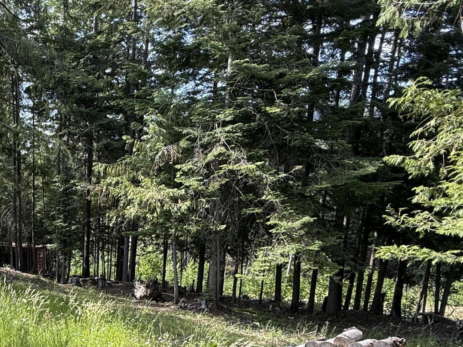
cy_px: 268
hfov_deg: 47.8
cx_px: 21
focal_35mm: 33
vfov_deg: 41.4
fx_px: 441
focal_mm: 2.22
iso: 50
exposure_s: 1/172
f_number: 2.2
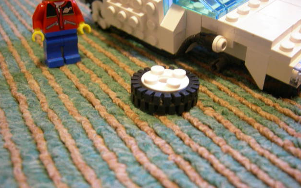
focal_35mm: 39
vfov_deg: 32.7
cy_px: 103
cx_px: 150
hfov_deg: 50.4
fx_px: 320
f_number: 2.7
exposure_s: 1/2
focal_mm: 7.5
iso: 200
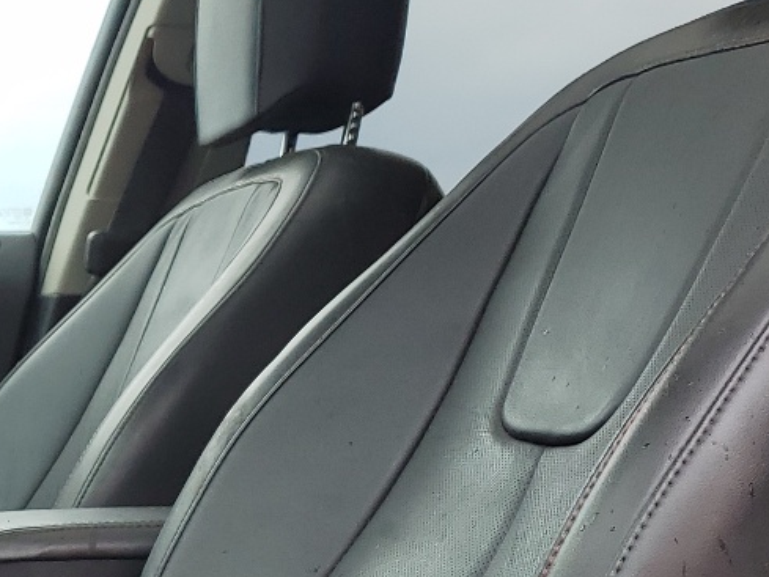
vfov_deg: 17.1
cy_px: 549
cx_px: -291
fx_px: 1889
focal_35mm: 85
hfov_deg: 20.5
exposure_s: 1/476
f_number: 1.5
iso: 50
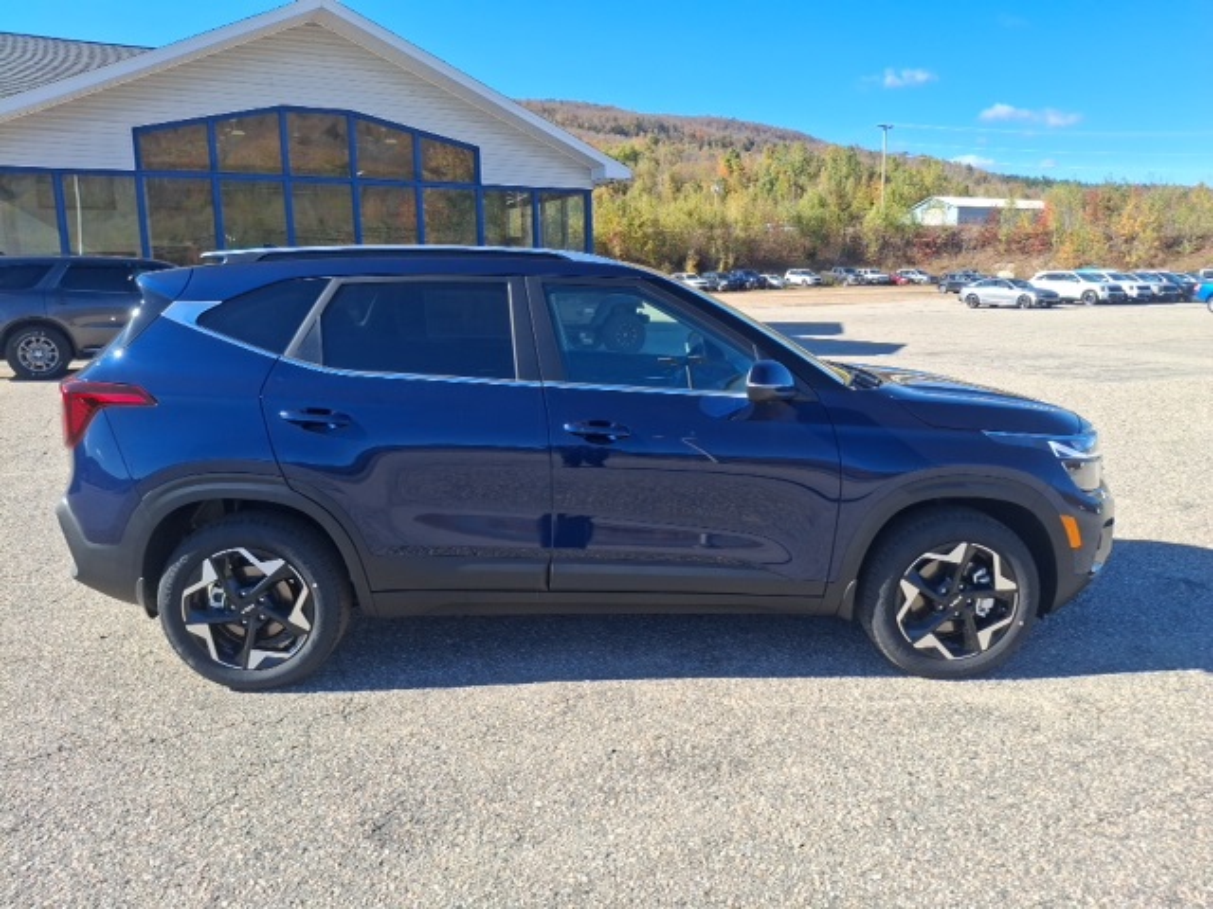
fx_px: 876
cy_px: 454
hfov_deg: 69.4
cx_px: 606
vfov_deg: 54.9
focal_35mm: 25
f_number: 1.8
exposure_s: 1/943
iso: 30
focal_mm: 4.69
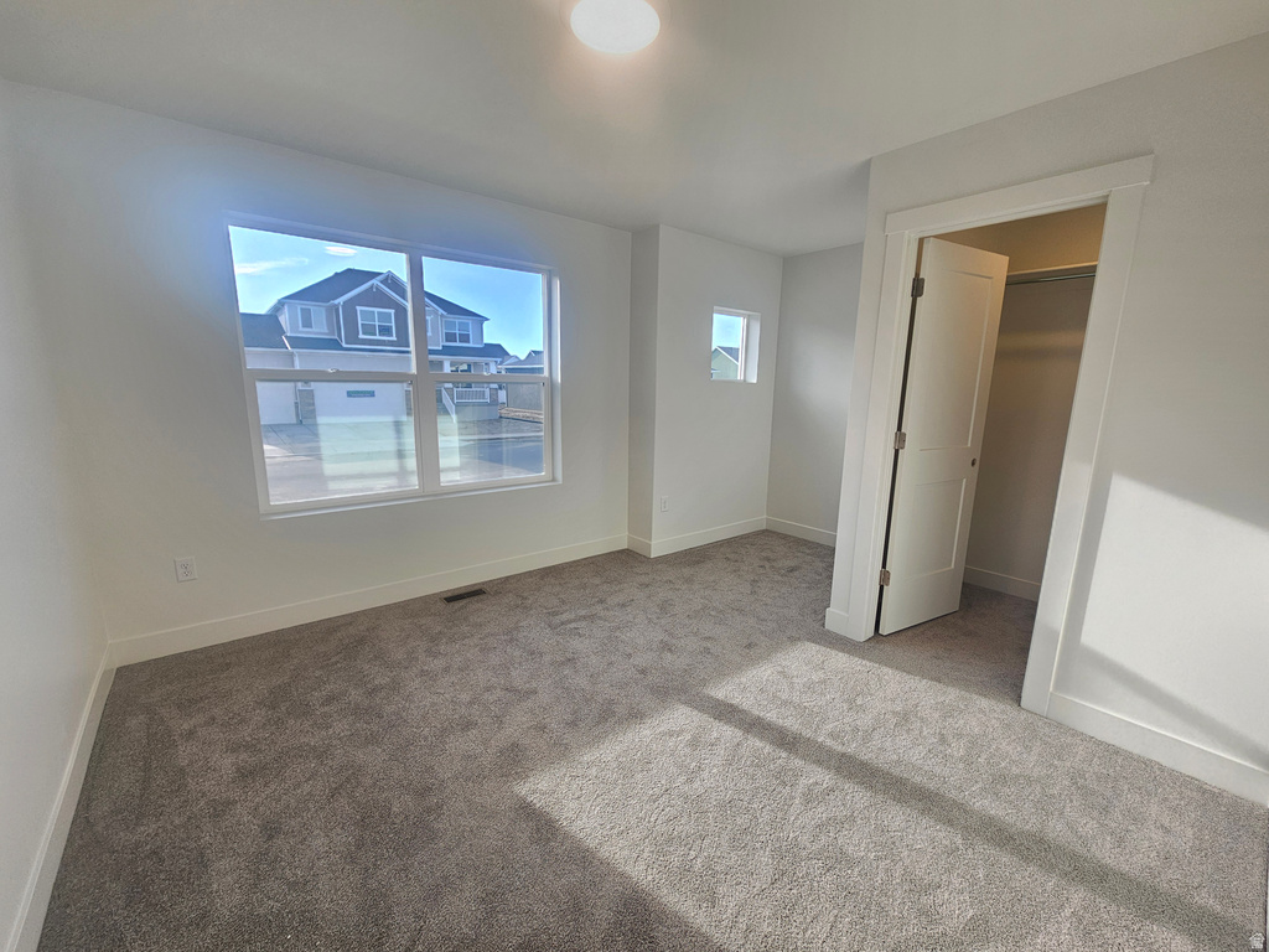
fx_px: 477
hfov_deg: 106.2
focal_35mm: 13
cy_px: 476
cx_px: 634
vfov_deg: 89.9
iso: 50
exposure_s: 1/141
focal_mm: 2.2
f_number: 2.2
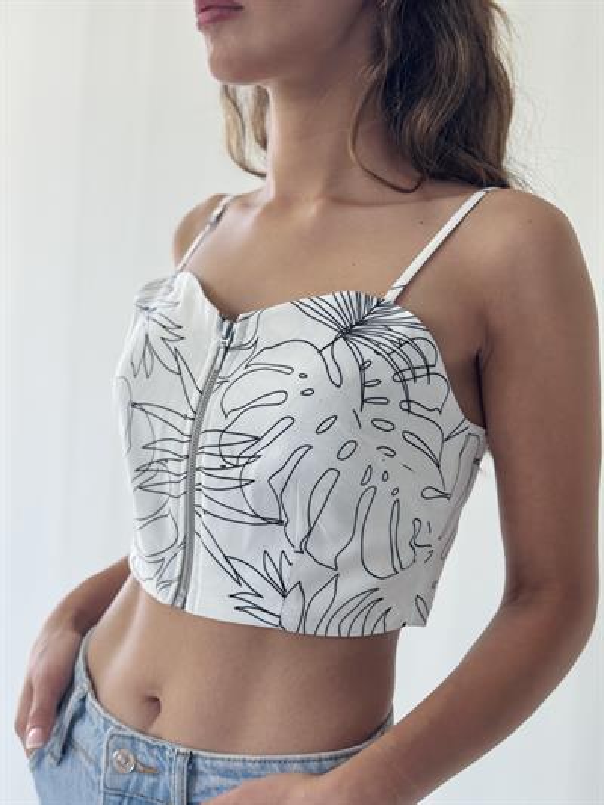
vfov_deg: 39.6
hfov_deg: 30.3
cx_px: 302
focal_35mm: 48
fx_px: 1116
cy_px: 402
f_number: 1.78
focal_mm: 6.76
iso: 80
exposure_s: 1/162
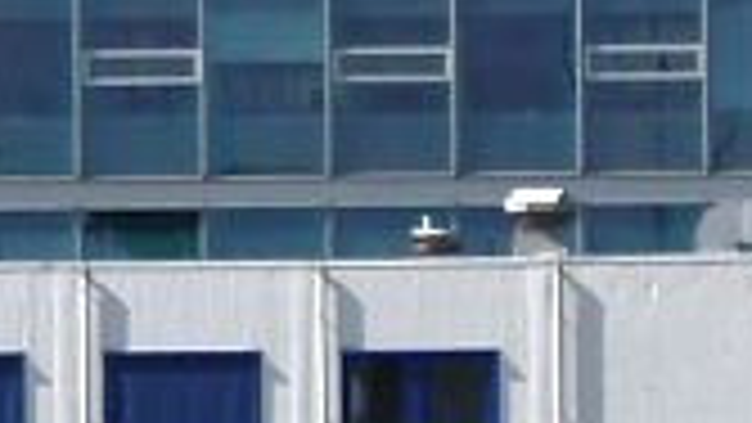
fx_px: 22556
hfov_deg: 1.9
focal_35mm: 1131
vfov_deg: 1.1
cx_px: -734
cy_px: -328
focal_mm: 27.8
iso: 80
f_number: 4.5
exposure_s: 1/400
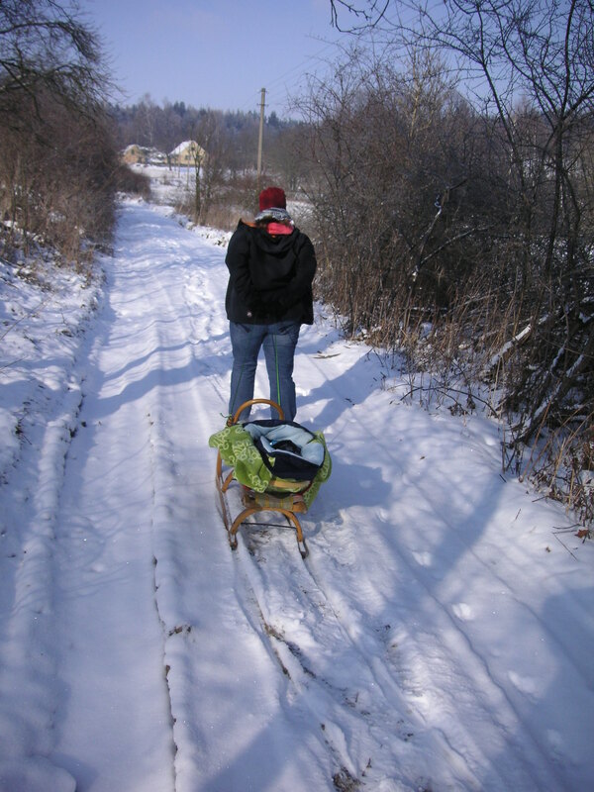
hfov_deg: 38.7
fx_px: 847
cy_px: 396
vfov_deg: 50.1
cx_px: 297
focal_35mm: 37
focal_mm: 6.1
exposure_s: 1/250
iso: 50
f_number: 6.7
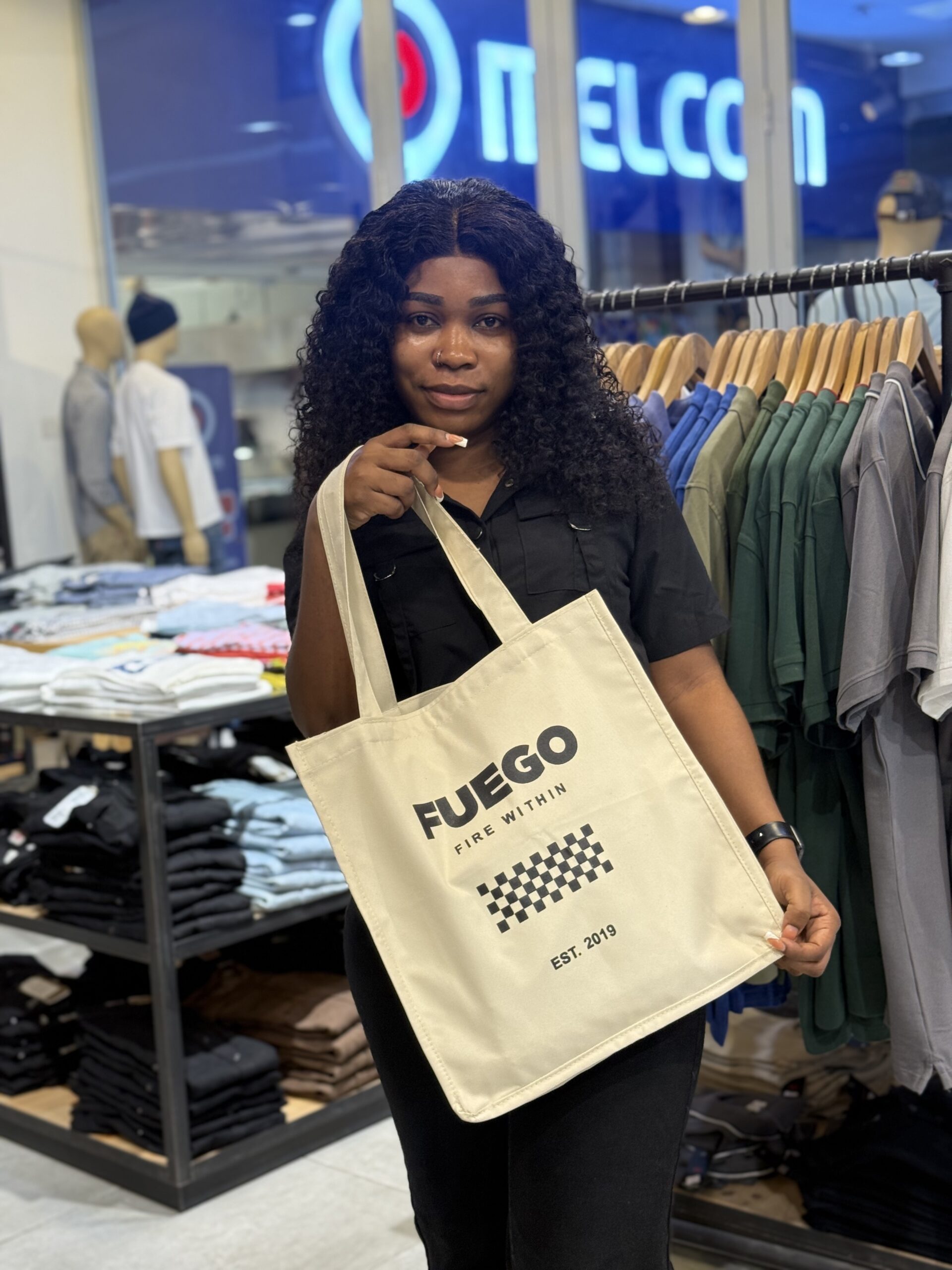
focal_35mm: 48
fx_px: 1760
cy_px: 635
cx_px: 476
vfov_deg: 39.7
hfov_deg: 30.3
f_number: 1.78
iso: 80
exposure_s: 1/50
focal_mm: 6.76
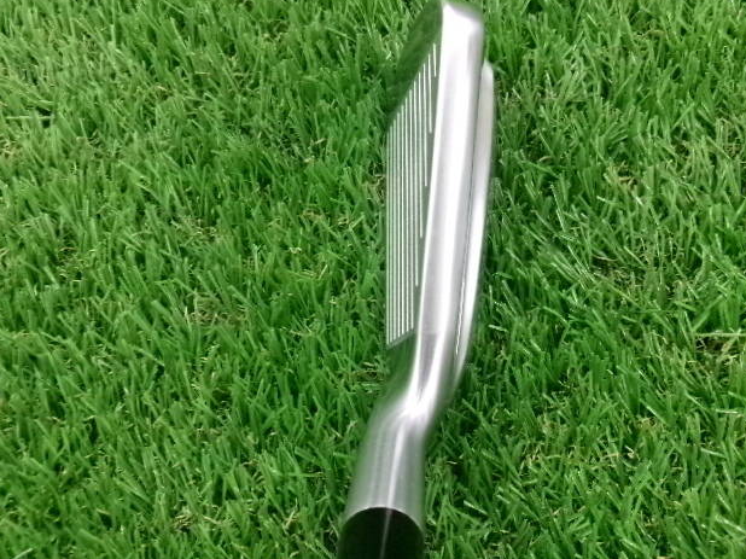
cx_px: 377
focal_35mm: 29
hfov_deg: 61.7
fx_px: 625
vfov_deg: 48.2
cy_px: 273
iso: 800
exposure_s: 1/34
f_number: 3.9
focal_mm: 5.1
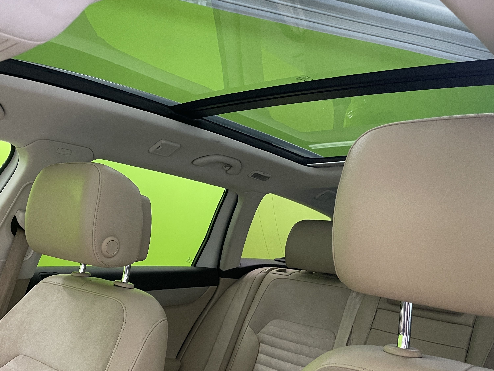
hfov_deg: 52.0
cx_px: 181
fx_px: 499
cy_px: 201
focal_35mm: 35
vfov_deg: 40.7
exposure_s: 1/50
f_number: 1.6
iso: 160
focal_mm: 4.2
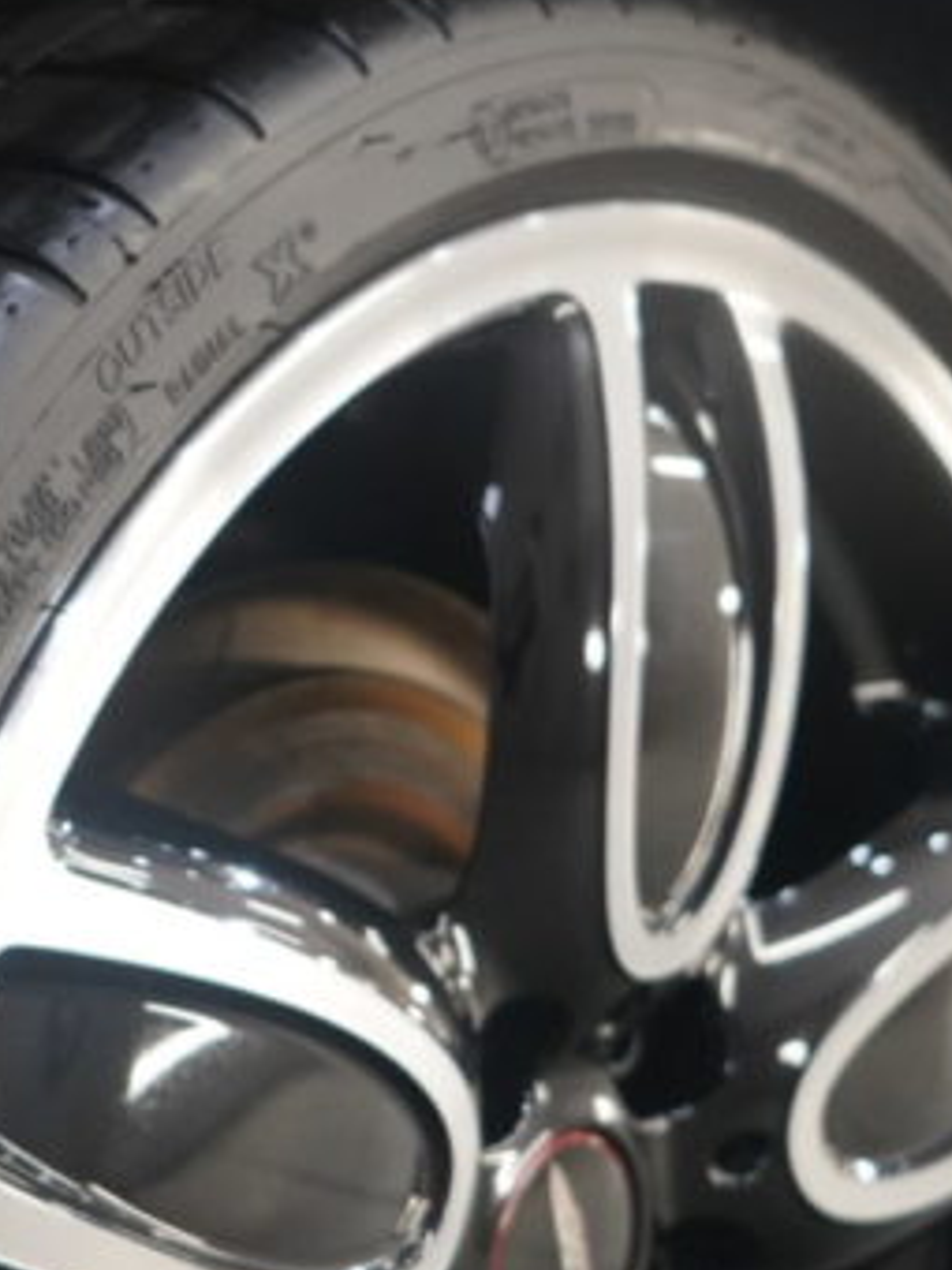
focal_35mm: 89
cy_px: 461
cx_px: -235
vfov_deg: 22.0
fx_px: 3264
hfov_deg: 15.9
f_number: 4
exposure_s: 1/100
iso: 1600
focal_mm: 28
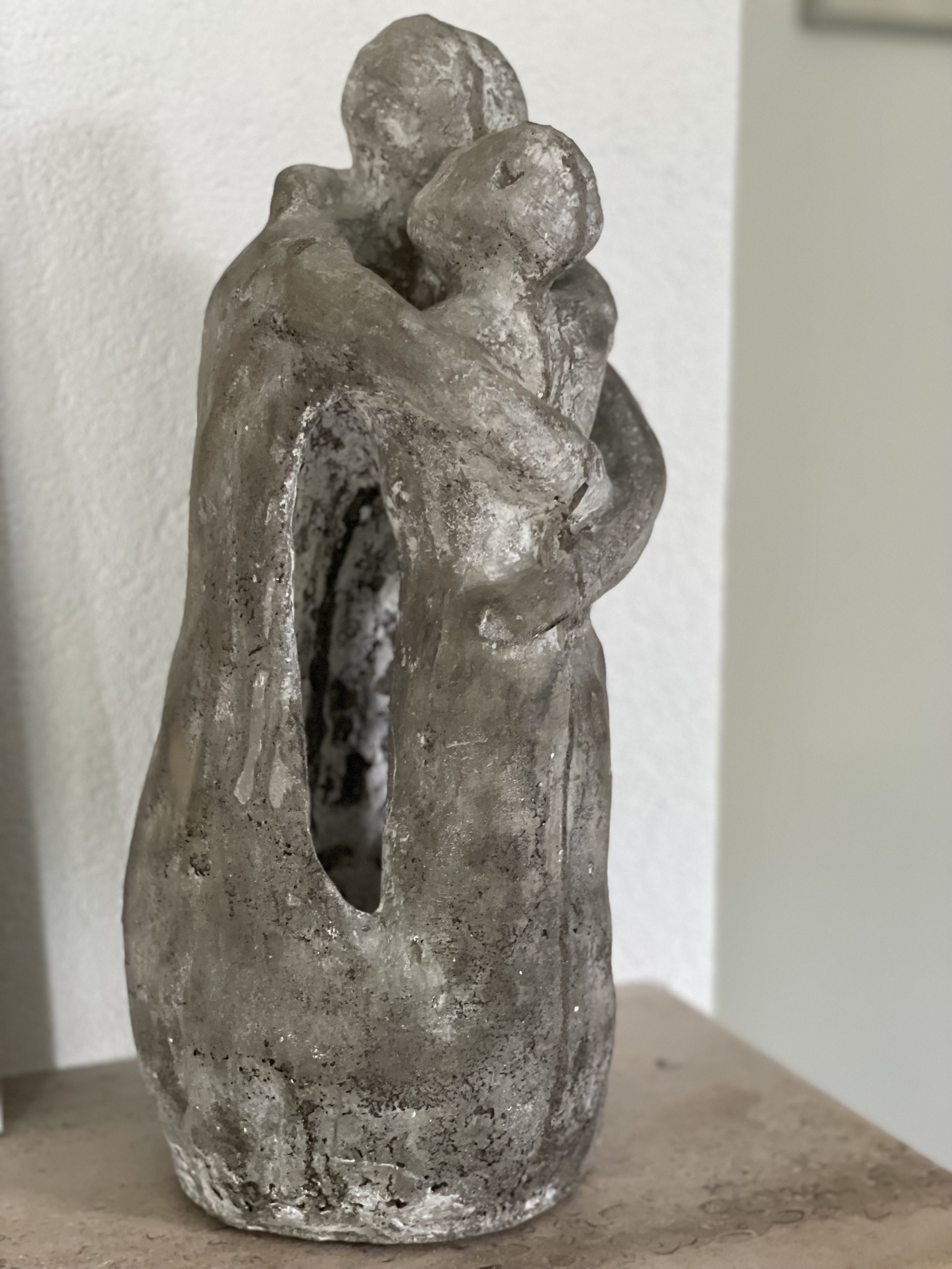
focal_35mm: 52
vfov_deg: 36.8
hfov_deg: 28.0
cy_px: 634
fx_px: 1907
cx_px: 476
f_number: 2
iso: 250
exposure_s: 1/40
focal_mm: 6
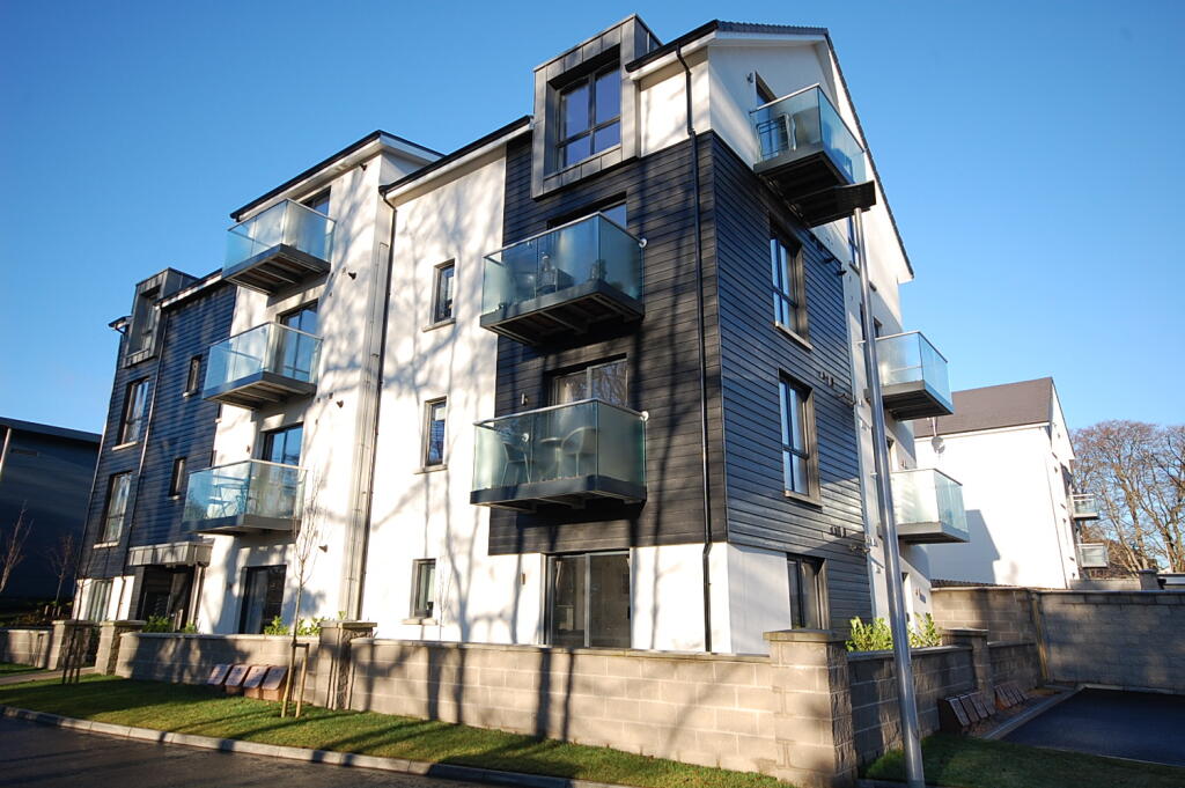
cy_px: 394
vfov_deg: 56.1
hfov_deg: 77.4
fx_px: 740
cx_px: 592
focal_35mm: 22
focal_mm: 15
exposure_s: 1/200
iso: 200
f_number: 7.1
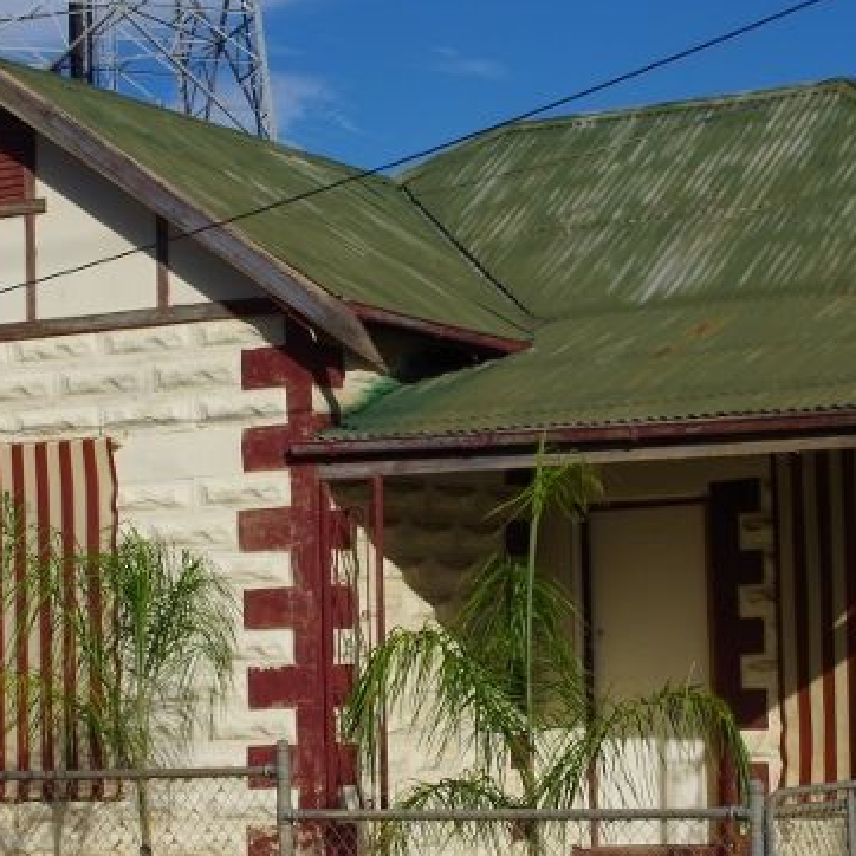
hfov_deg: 16.1
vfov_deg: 16.1
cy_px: 475
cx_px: 534
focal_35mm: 108
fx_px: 3022
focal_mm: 30
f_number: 11
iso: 100
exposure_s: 1/200
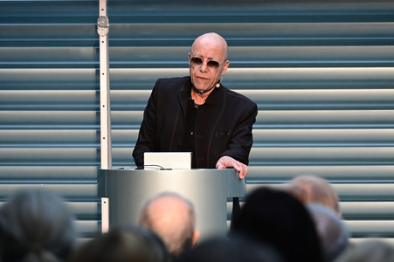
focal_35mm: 200
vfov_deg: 6.9
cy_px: 131
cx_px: 197
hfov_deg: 10.3
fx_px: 2187
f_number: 4
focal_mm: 200
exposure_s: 1/200
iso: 2500
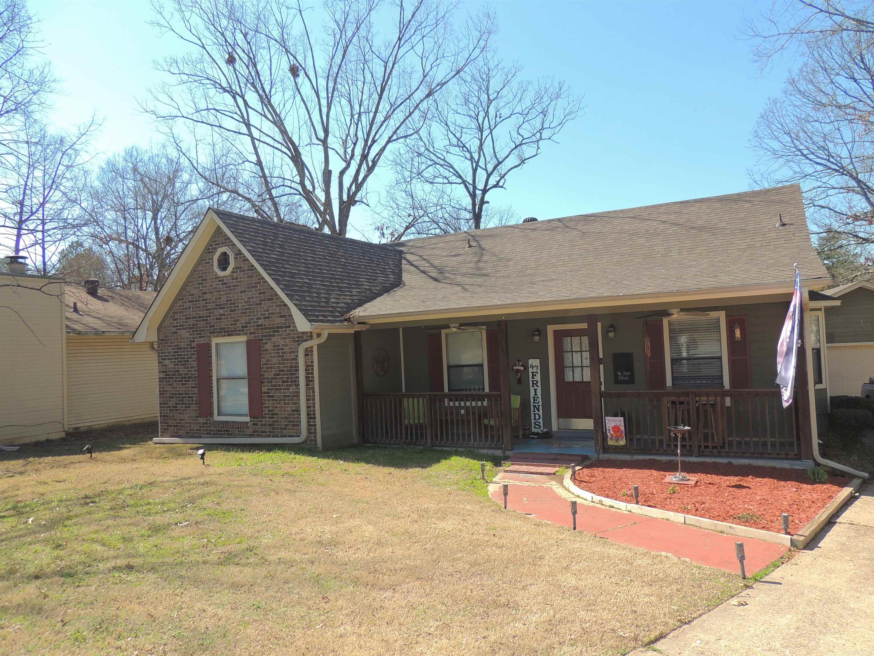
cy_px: 328
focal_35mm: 24
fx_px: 606
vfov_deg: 56.8
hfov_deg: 71.6
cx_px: 437
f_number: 3
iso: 100
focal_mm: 4.3
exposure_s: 1/640
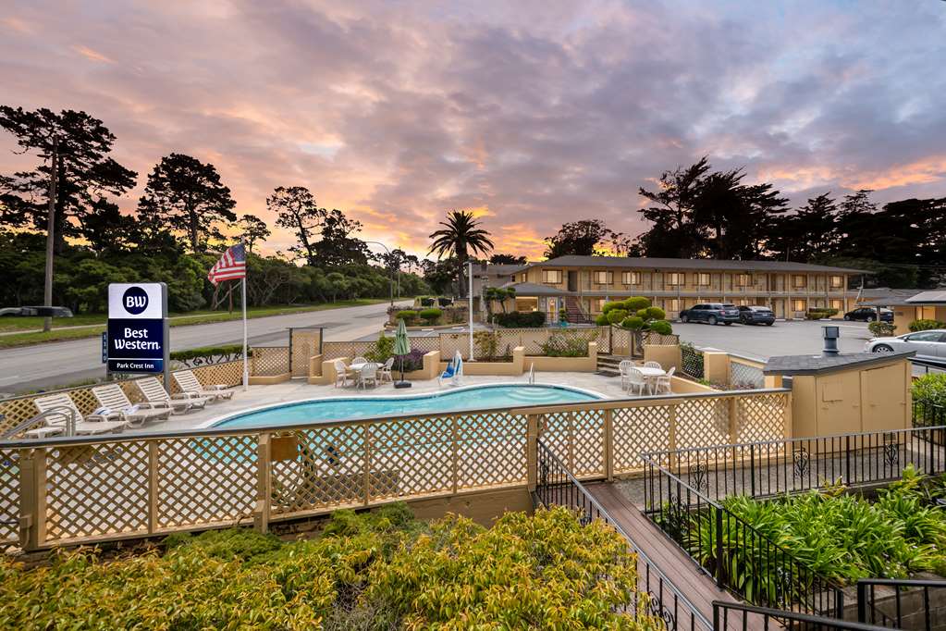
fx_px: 315
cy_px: 316
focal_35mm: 12
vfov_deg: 90.0
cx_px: 473
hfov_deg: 112.6
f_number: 9
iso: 500
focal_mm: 12
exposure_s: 1/8000
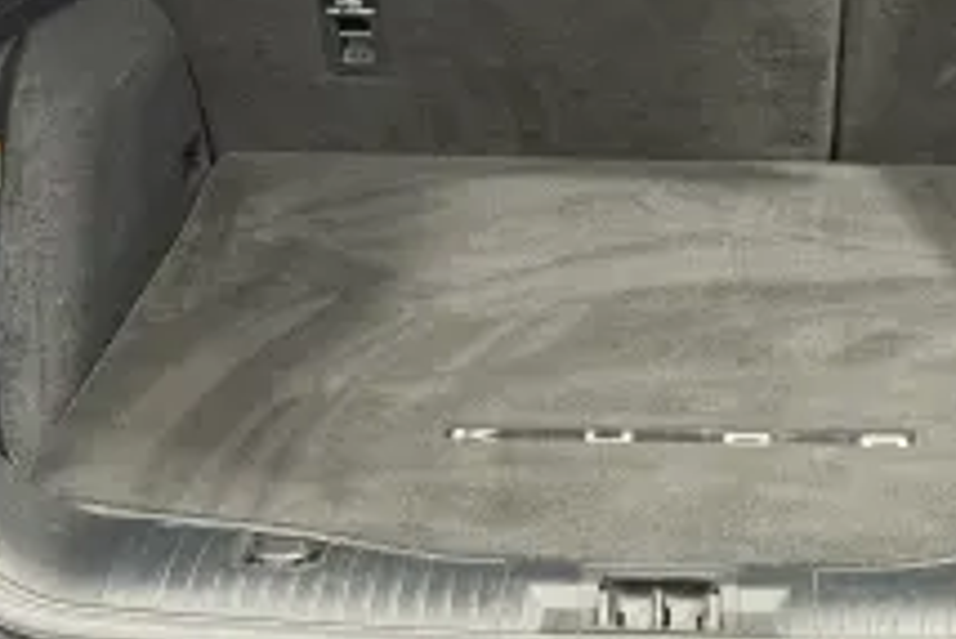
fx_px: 2232
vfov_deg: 16.3
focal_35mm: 84
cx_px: 701
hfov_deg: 24.0
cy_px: 228
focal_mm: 6.76
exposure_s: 1/25
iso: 500
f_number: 1.78
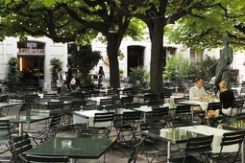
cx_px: 161
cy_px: 74
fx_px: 347
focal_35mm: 51
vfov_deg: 26.5
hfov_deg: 38.5
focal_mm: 31
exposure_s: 1/80
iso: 800
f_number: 8
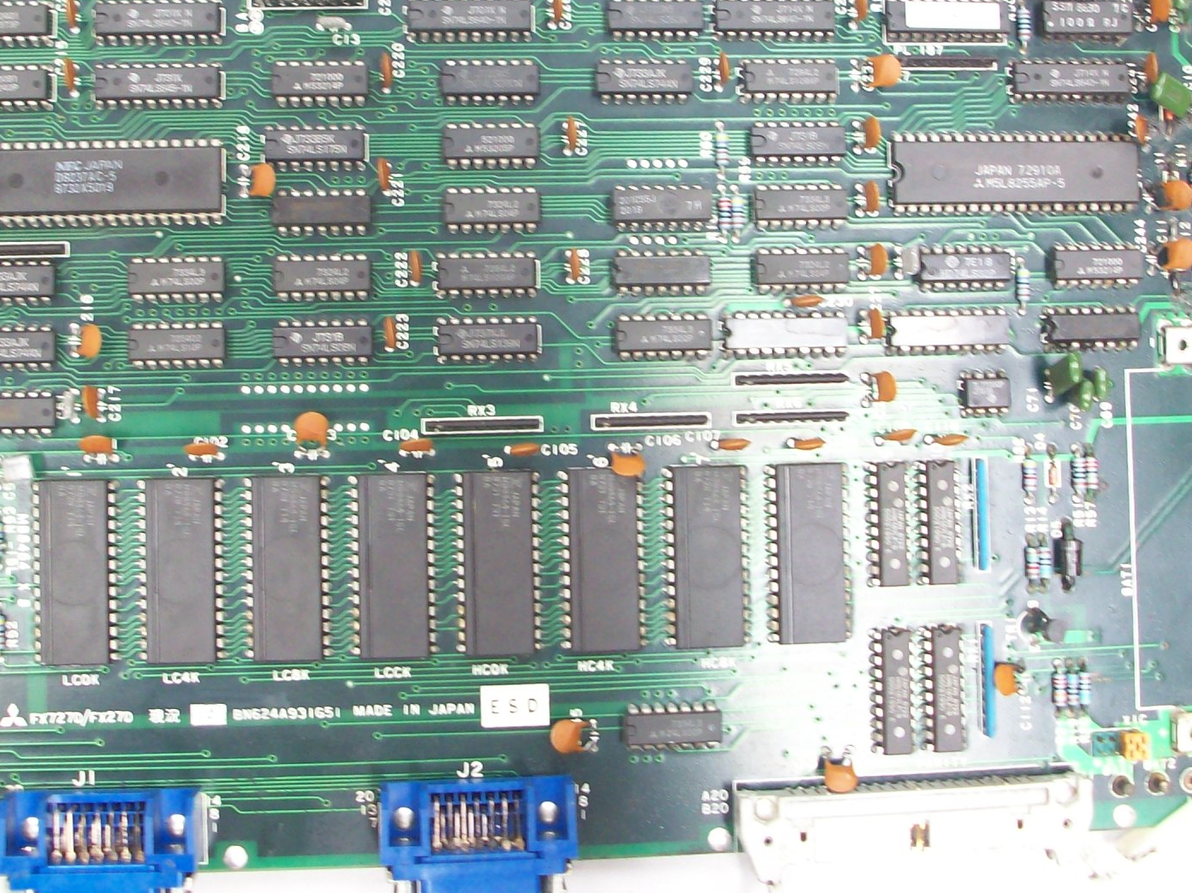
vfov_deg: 28.9
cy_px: 307
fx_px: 1721
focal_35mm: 50
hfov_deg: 38.2
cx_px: 556
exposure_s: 1/30
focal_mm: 5.7
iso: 134
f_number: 2.8
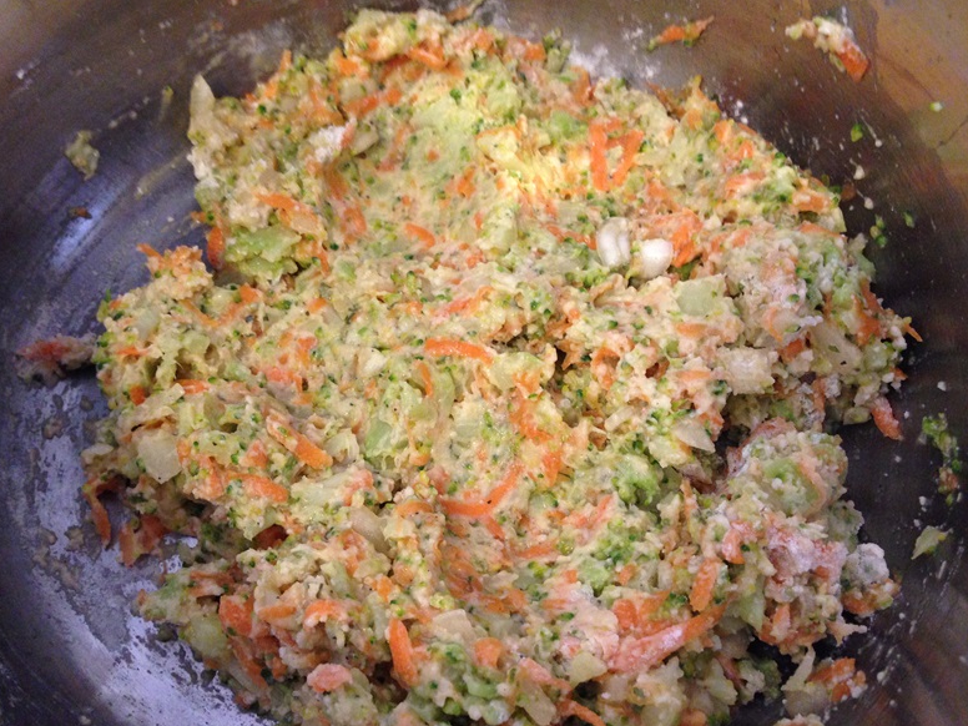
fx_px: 951
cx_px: 470
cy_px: 364
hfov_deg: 53.9
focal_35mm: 34
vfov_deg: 41.8
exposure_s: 1/20
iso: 250
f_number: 2.4
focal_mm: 4.12
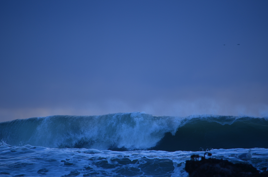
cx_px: 134
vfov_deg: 3.0
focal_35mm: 450
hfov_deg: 4.6
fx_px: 3343
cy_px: 88
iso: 125
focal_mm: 300
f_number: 5.6
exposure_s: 1/200
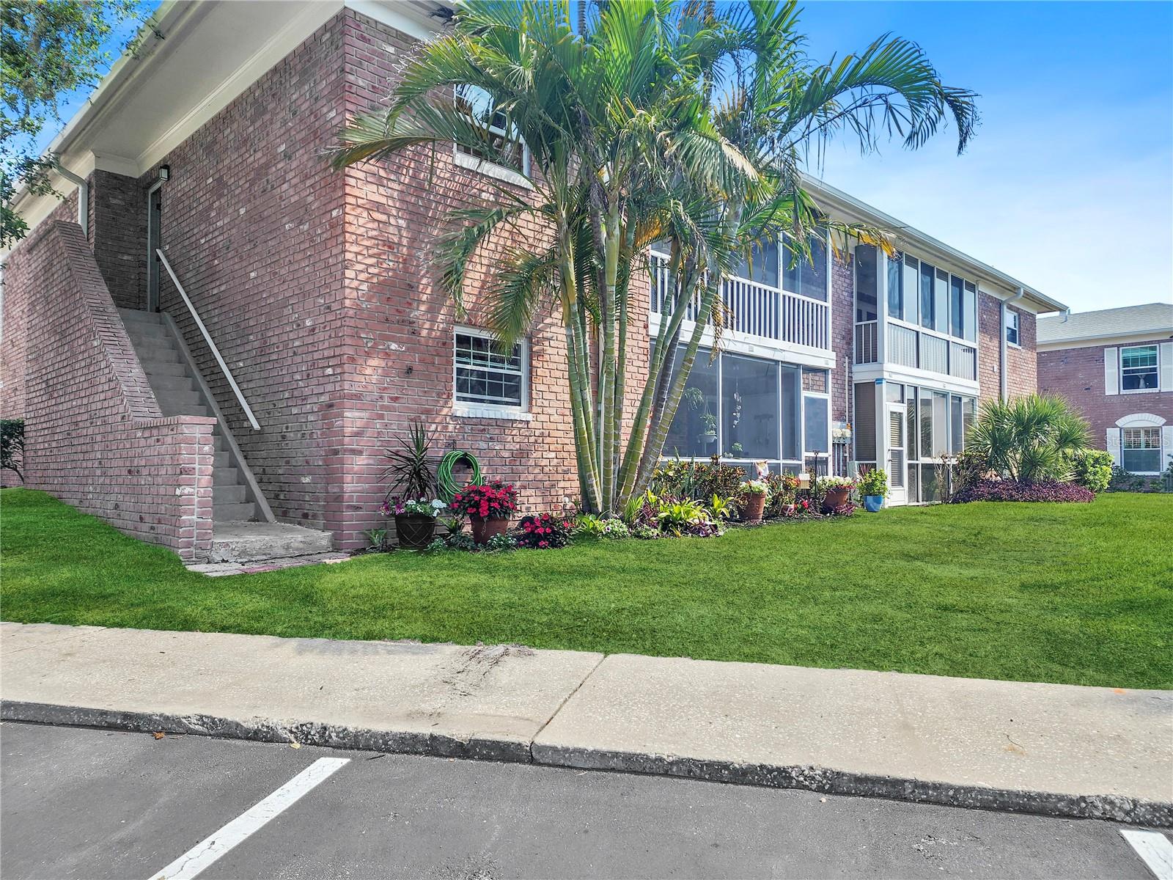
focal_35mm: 23
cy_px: 440
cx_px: 586
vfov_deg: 58.9
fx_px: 779
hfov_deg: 73.9
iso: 12
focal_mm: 6.4
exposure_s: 1/530
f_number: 1.8
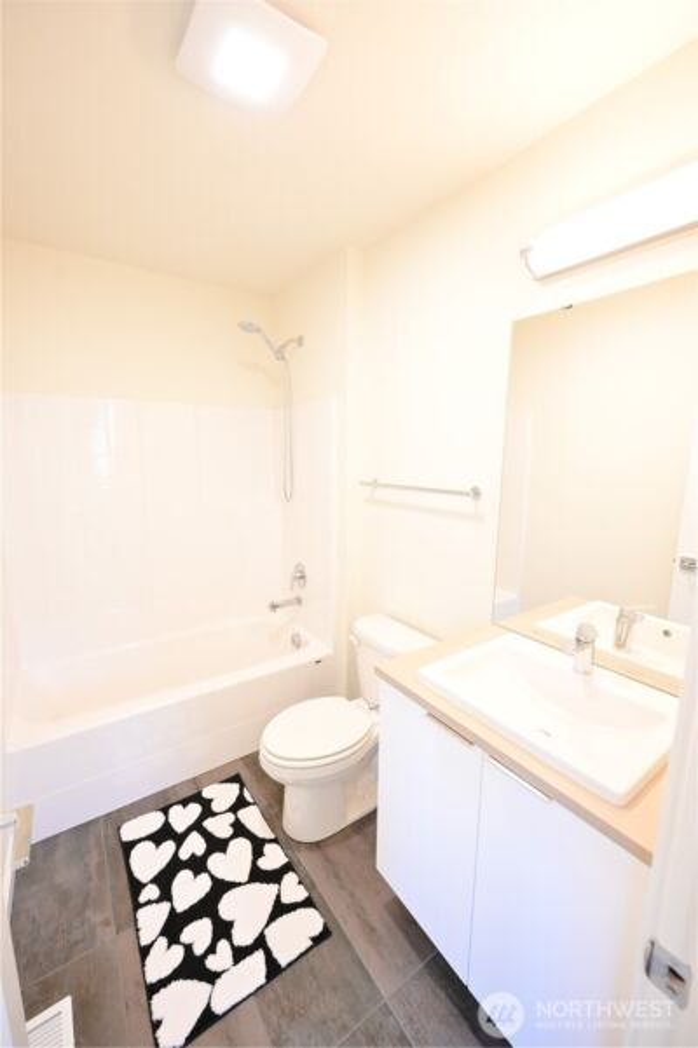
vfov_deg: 104.3
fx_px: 408
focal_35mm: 14
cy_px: 524
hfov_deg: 81.1
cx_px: 349
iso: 6400
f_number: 5.6
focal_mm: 14
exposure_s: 1/160
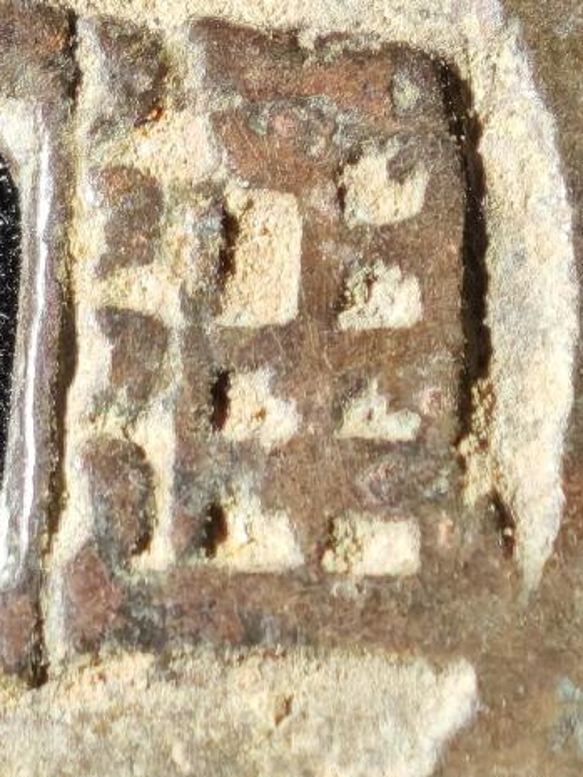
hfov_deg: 3.4
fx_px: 9809
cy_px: 328
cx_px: -336
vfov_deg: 4.5
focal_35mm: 437
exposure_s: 1/97.8
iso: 250
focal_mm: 9
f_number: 2
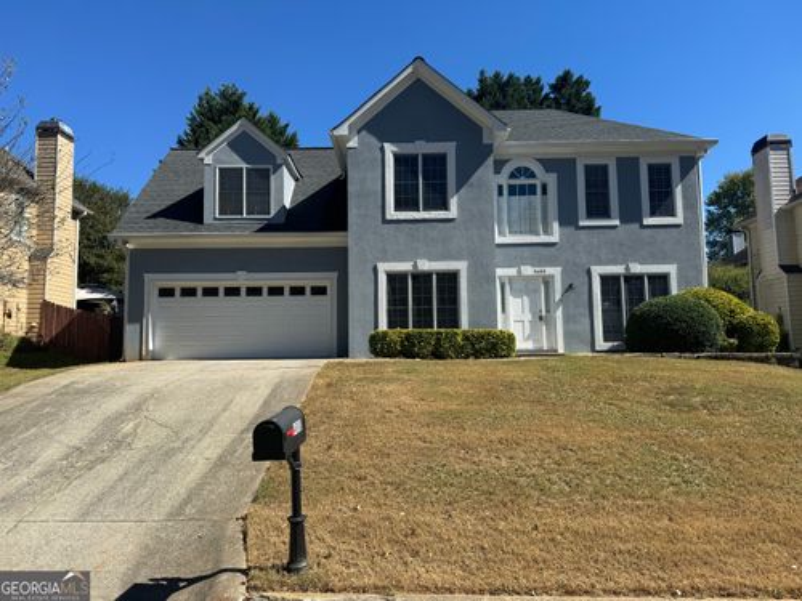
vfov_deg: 56.8
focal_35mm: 24
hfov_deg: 71.6
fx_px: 556
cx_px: 401
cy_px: 300
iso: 80
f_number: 1.78
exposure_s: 1/3597
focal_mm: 6.76
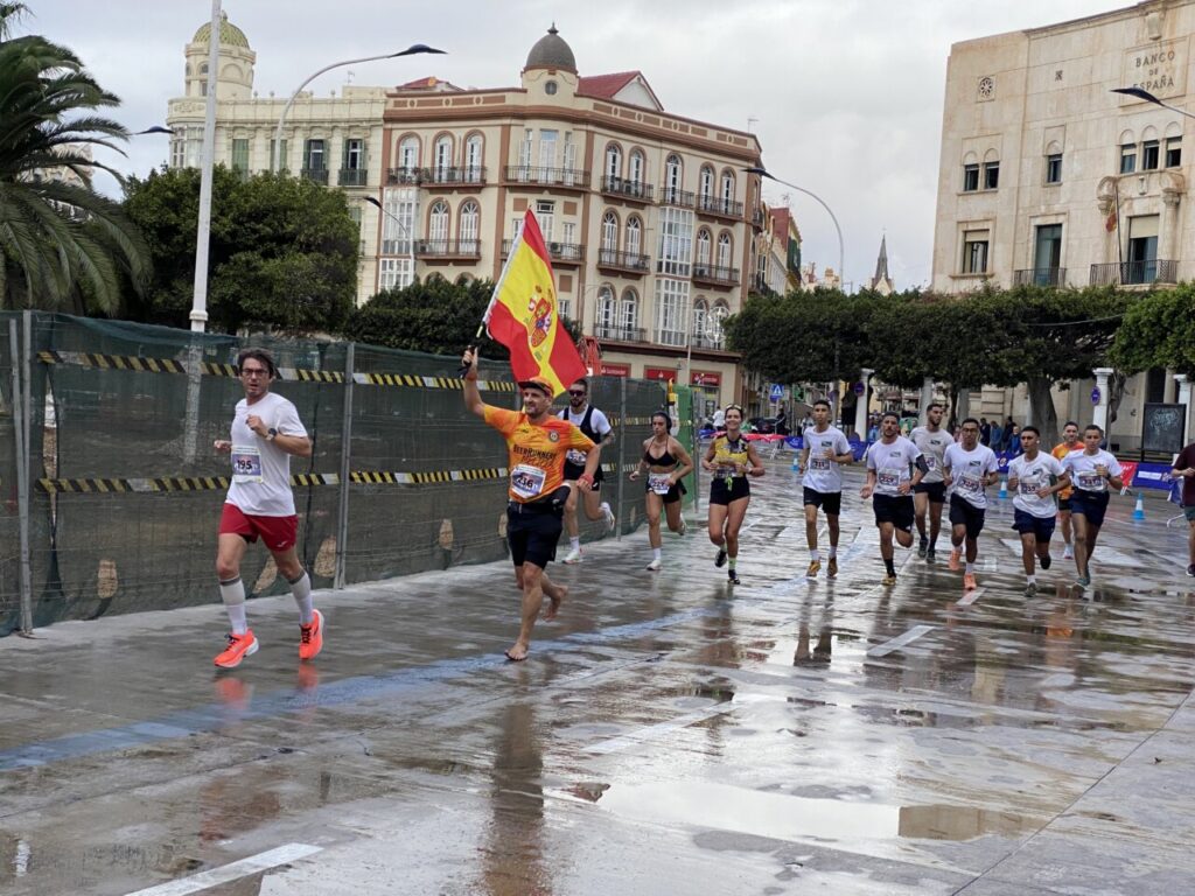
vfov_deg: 28.0
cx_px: 598
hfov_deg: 36.8
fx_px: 1795
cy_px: 448
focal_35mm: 52
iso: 20
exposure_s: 1/940
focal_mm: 6
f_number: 2
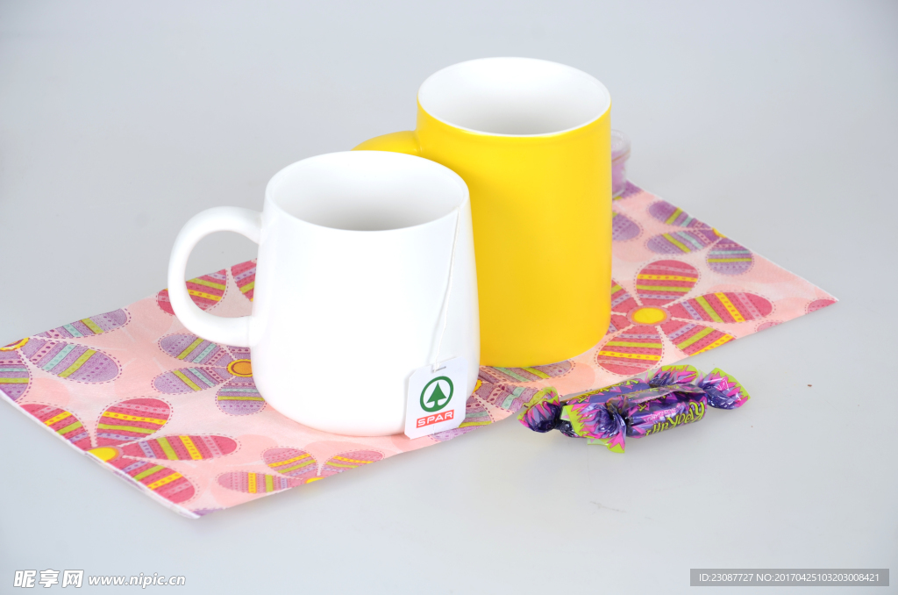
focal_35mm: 158
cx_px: 449
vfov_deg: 8.7
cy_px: 298
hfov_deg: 13.1
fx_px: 3920
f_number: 9
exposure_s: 1/100
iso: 100
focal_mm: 105
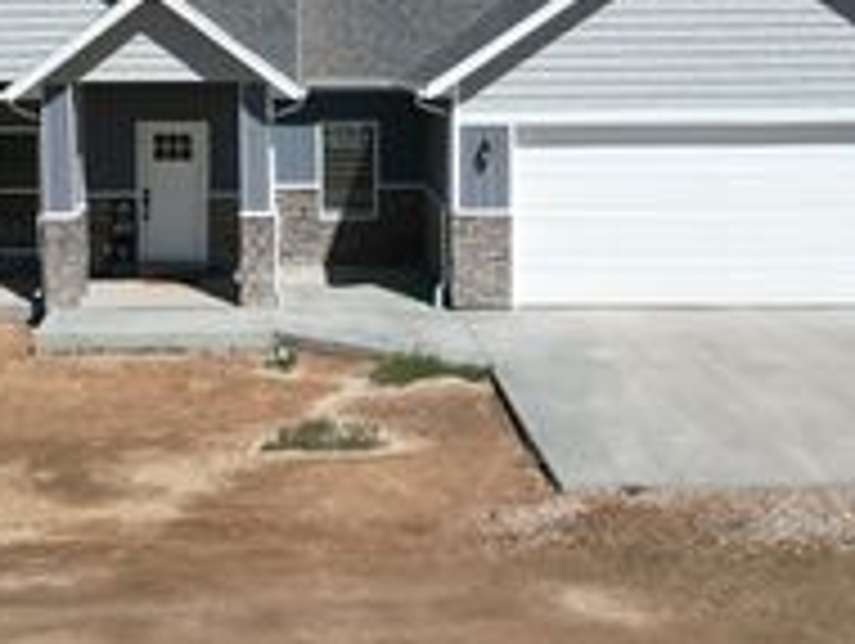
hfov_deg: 30.5
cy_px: 169
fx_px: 1558
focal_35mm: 63
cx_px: 306
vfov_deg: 23.1
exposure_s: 1/5000
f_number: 1.7
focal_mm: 6.72
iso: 110
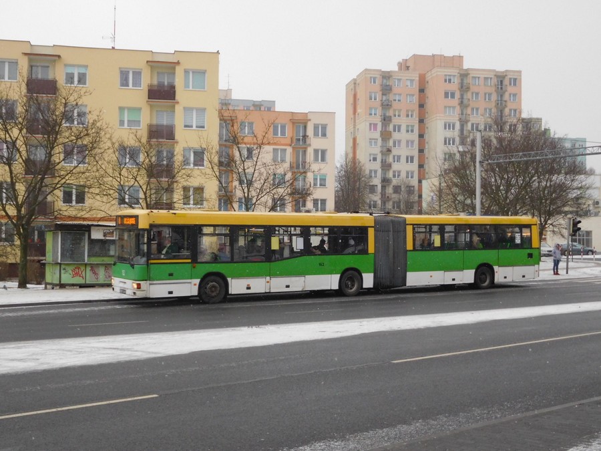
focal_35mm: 45
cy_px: 226
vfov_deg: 32.2
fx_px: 781
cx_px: 300
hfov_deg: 42.1
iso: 400
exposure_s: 1/200
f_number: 4
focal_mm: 8
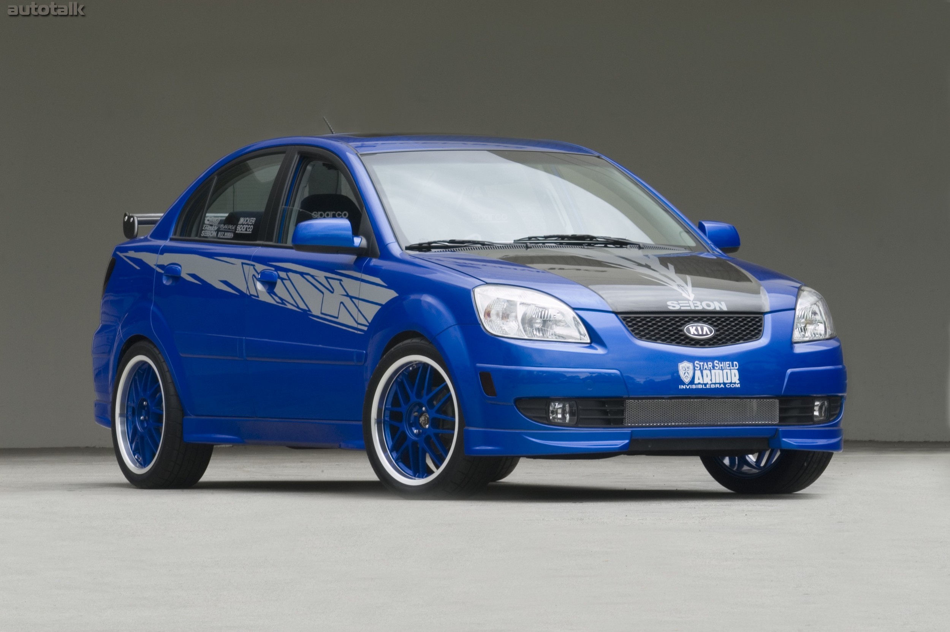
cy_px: 316
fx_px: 5735
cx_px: 475
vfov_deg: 6.3
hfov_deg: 9.5
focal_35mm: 218
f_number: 22
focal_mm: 145
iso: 200
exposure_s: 1/4
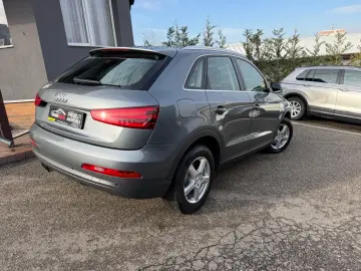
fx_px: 250
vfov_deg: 56.8
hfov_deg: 71.6
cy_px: 136
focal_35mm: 24
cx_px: 180
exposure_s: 1/1553
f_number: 1.78
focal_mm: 6.76
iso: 80
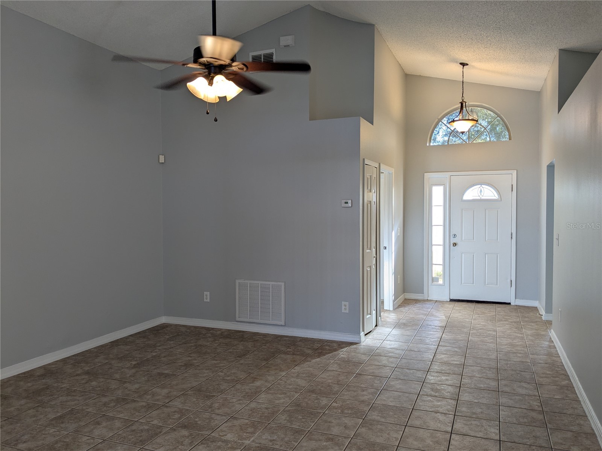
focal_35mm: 27
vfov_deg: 51.4
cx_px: 301
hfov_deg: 65.3
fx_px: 470
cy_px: 226
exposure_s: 1/60
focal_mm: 4.38
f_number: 1.73
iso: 42
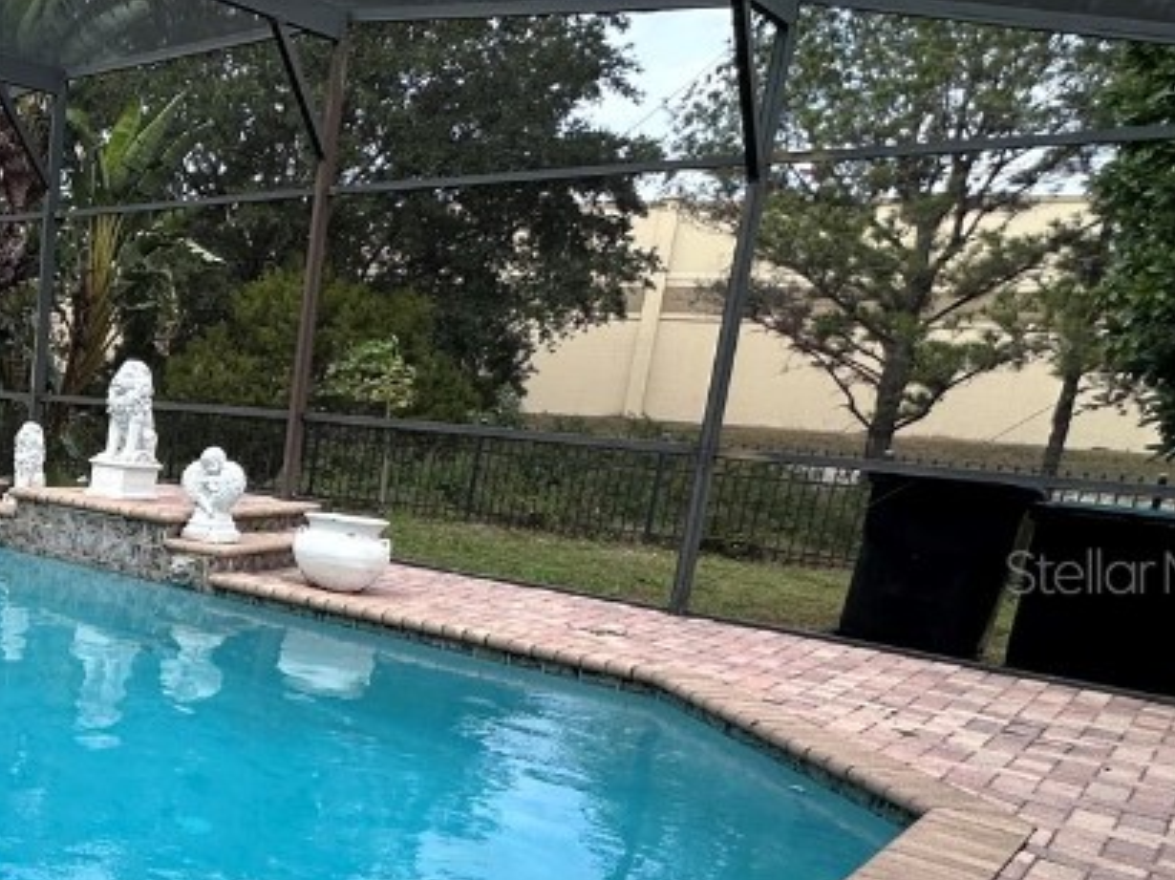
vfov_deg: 40.3
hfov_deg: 39.8
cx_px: -192
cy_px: 570
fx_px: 1187
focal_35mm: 35
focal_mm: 2.22
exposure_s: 1/487
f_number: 2.2
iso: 40
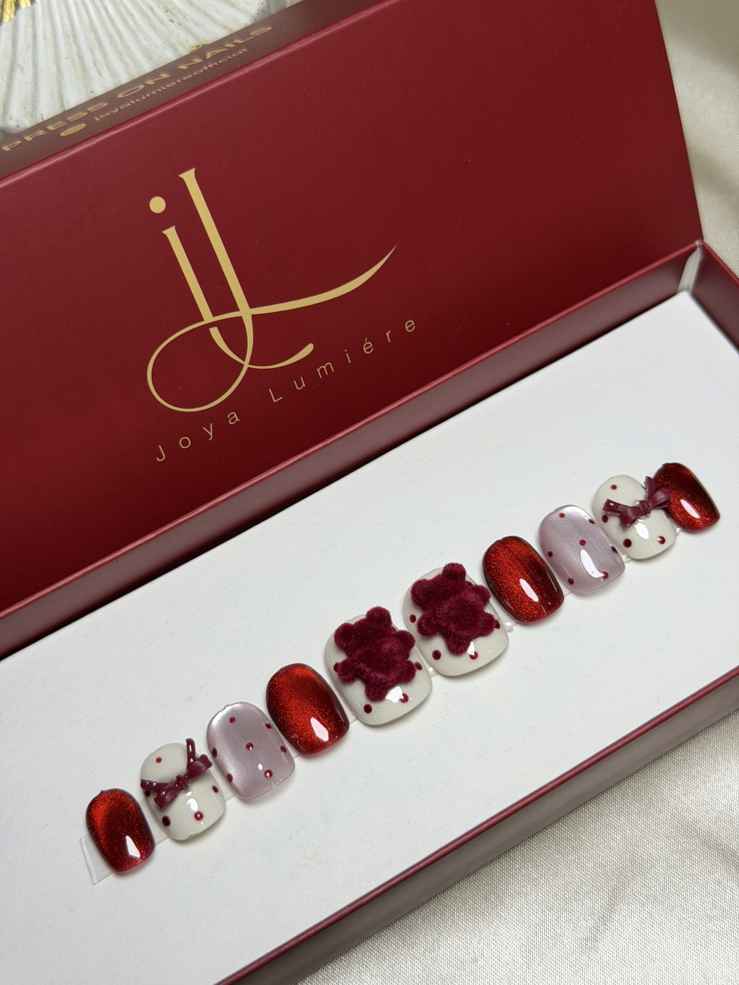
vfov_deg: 39.7
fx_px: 1366
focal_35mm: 48
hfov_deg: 30.3
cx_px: 370
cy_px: 492
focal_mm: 6.76
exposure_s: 1/100
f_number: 1.78
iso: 100
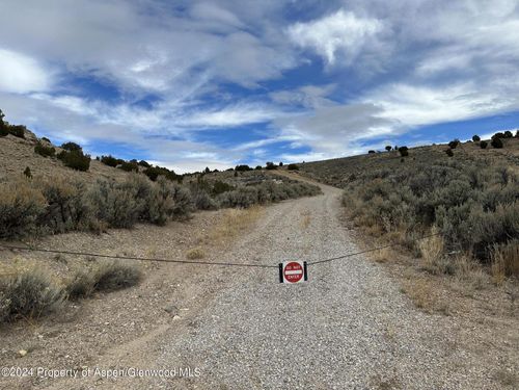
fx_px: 360
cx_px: 260
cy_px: 195
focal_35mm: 24
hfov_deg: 71.6
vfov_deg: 56.8
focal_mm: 6.86
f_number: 1.78
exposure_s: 1/4545
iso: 80
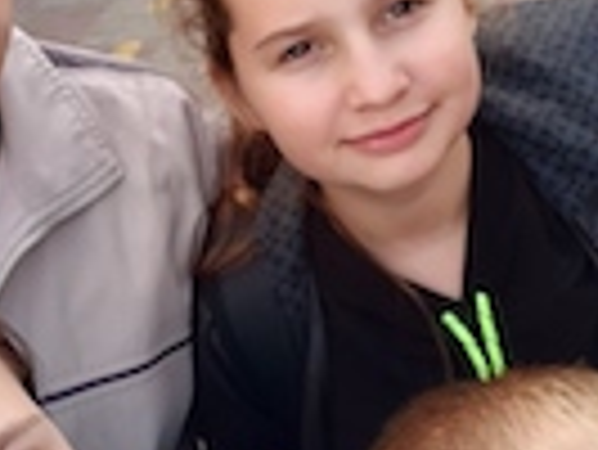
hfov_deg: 26.0
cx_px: 265
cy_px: 243
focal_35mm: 75
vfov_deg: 19.7
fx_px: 1297
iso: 64
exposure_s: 1/300
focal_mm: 3.75
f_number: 2.2
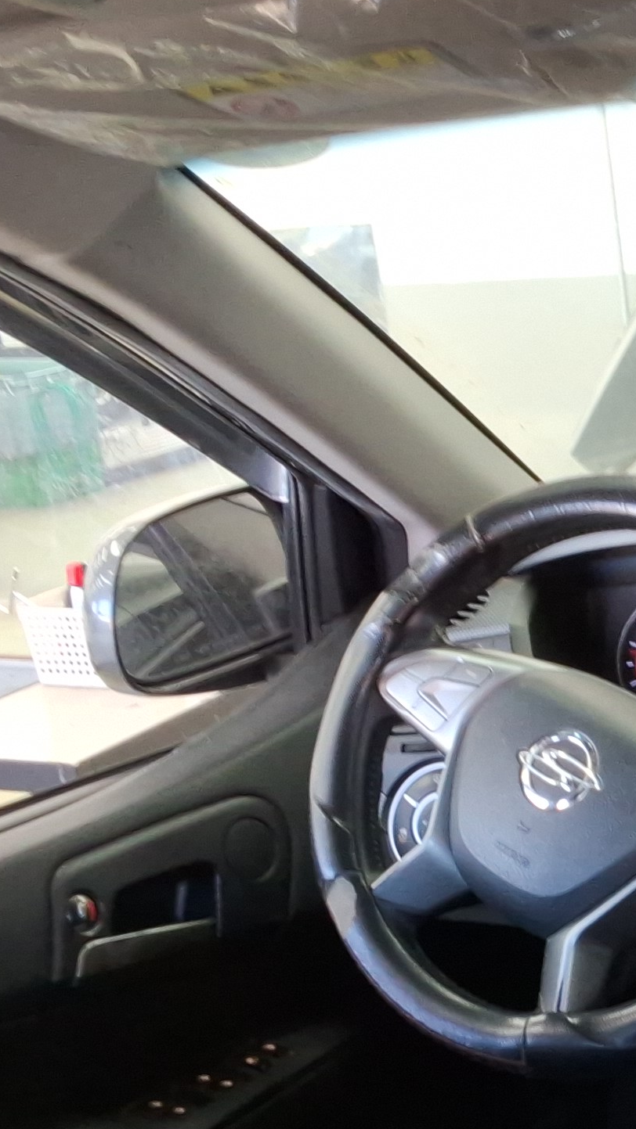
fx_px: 2068
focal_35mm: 69
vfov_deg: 30.4
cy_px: 721
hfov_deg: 16.3
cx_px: 883
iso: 47
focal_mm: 2.91
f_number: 1.9
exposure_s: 1/40
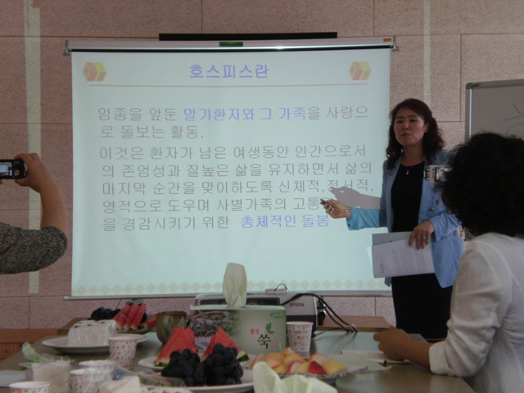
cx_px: 262
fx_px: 1241
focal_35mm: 82
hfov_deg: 23.8
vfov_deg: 18.0
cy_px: 196
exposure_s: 1/20
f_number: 5.1
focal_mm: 14.3
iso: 125
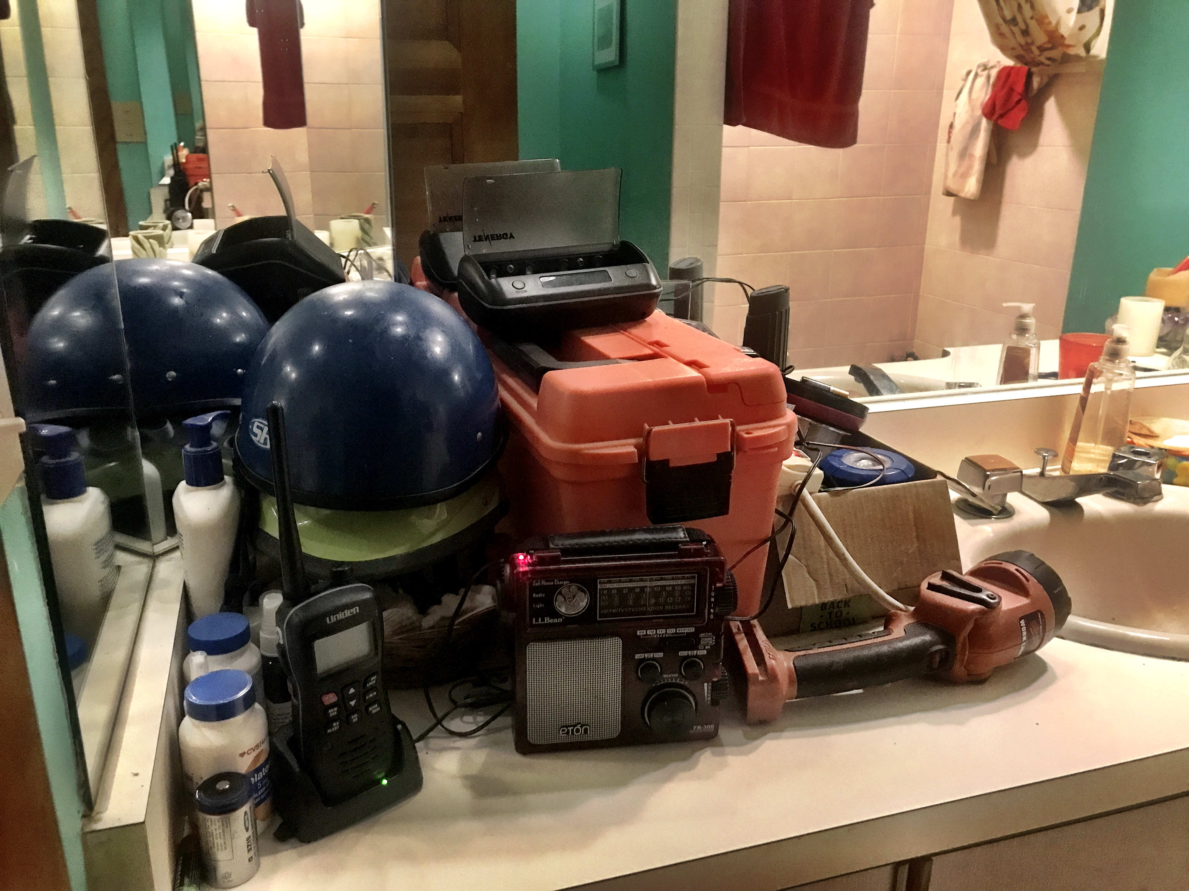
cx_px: 594
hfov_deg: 63.4
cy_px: 446
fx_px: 962
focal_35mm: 28
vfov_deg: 49.7
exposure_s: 1/4
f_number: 1.8
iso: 100
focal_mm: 3.99
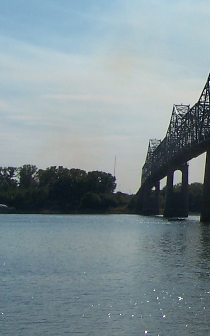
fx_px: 906
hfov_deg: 11.6
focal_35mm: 99
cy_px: 19
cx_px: 449
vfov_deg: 20.5
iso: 80
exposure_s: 1/1500
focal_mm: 5.5
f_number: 5.6
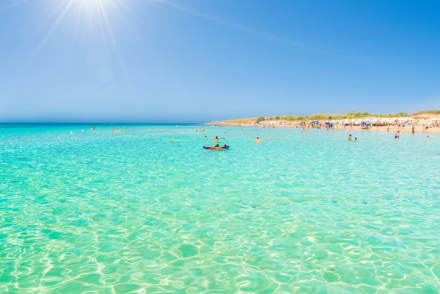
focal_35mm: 24
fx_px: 293
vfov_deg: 53.2
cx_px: 220
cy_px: 147
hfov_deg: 73.7
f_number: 10
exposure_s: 1/100
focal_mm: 24
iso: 100
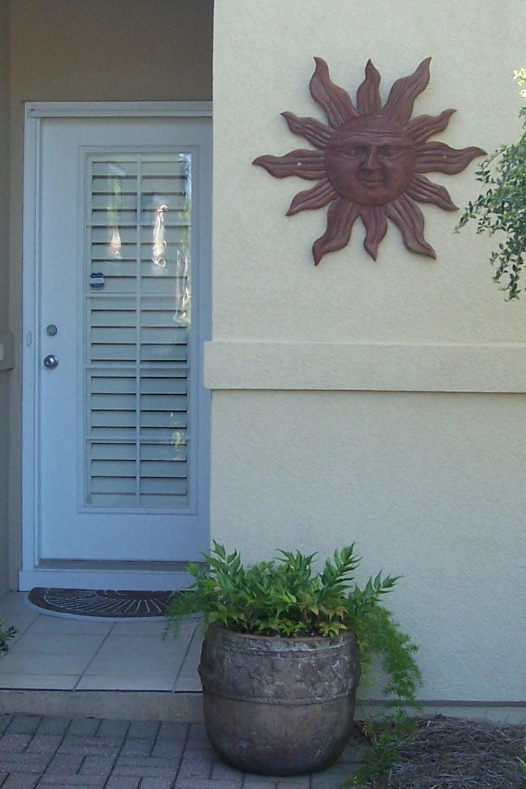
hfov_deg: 20.3
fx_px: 1468
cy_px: 366
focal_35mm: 67
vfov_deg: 30.1
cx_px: 263
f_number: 2.7
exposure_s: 1/180
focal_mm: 5.6
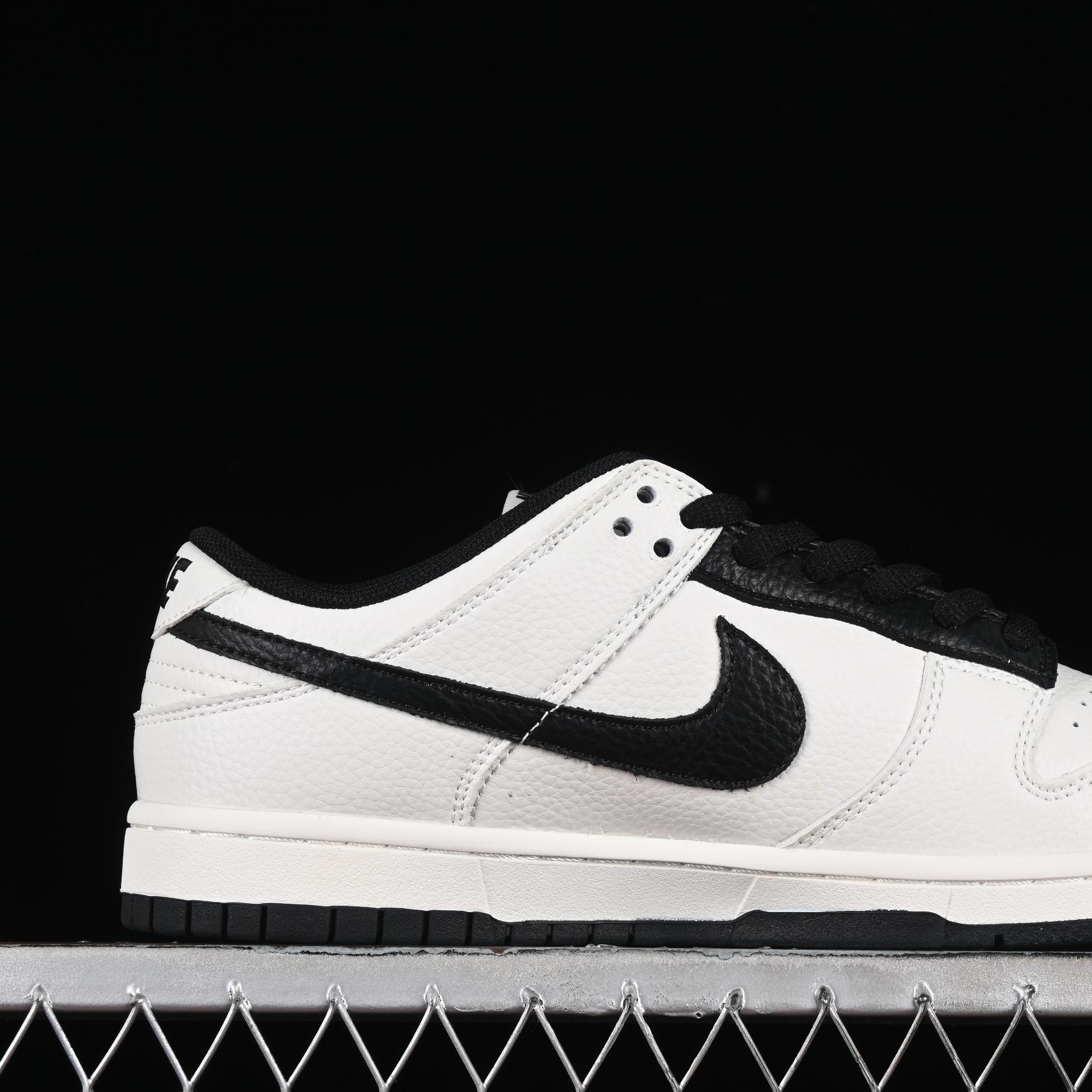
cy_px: 576
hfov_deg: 16.7
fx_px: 3712
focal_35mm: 104
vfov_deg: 16.7
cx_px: 734
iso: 160
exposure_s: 1/100
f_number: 8
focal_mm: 50
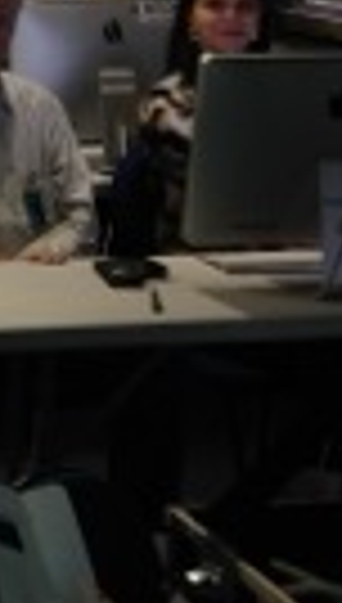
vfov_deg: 19.4
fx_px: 1714
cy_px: 4
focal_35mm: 107
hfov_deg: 10.4
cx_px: -369
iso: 50
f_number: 2.4
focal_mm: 4.12
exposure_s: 1/20
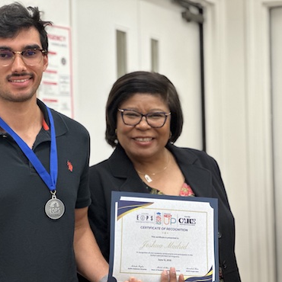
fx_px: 848
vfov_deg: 18.9
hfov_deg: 18.8
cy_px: 142
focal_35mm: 92
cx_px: 98
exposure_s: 1/30
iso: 400
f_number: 2.8
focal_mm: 9
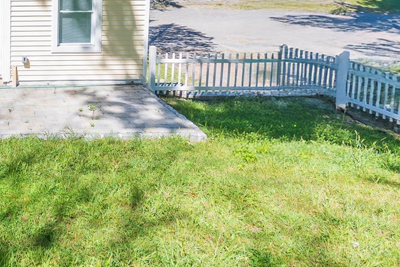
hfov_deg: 41.1
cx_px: -35
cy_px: 44
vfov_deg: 33.8
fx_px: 422
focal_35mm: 38
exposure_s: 1/160
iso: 100
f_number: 7.1
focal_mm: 10
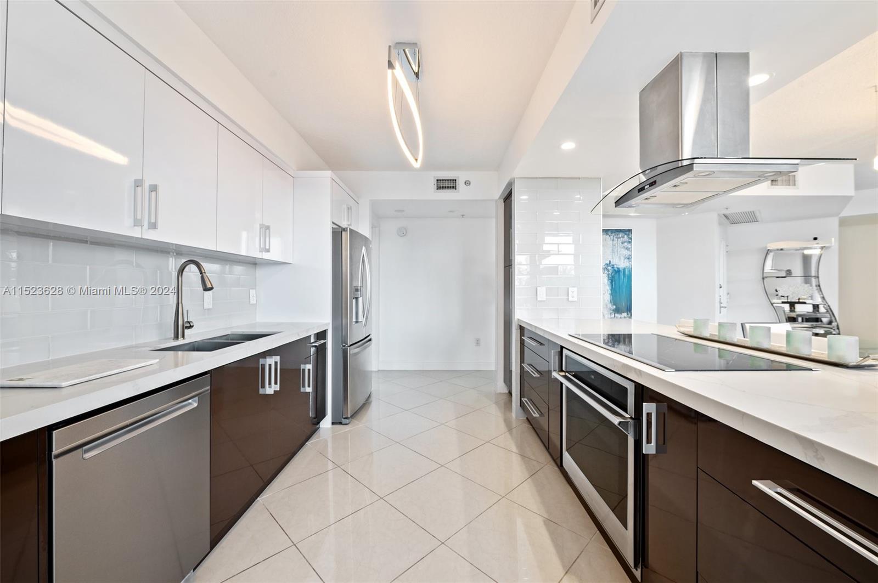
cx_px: 439
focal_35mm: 14
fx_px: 341
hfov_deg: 104.3
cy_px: 292
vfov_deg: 81.1
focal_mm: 14
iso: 200
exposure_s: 1/4
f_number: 8
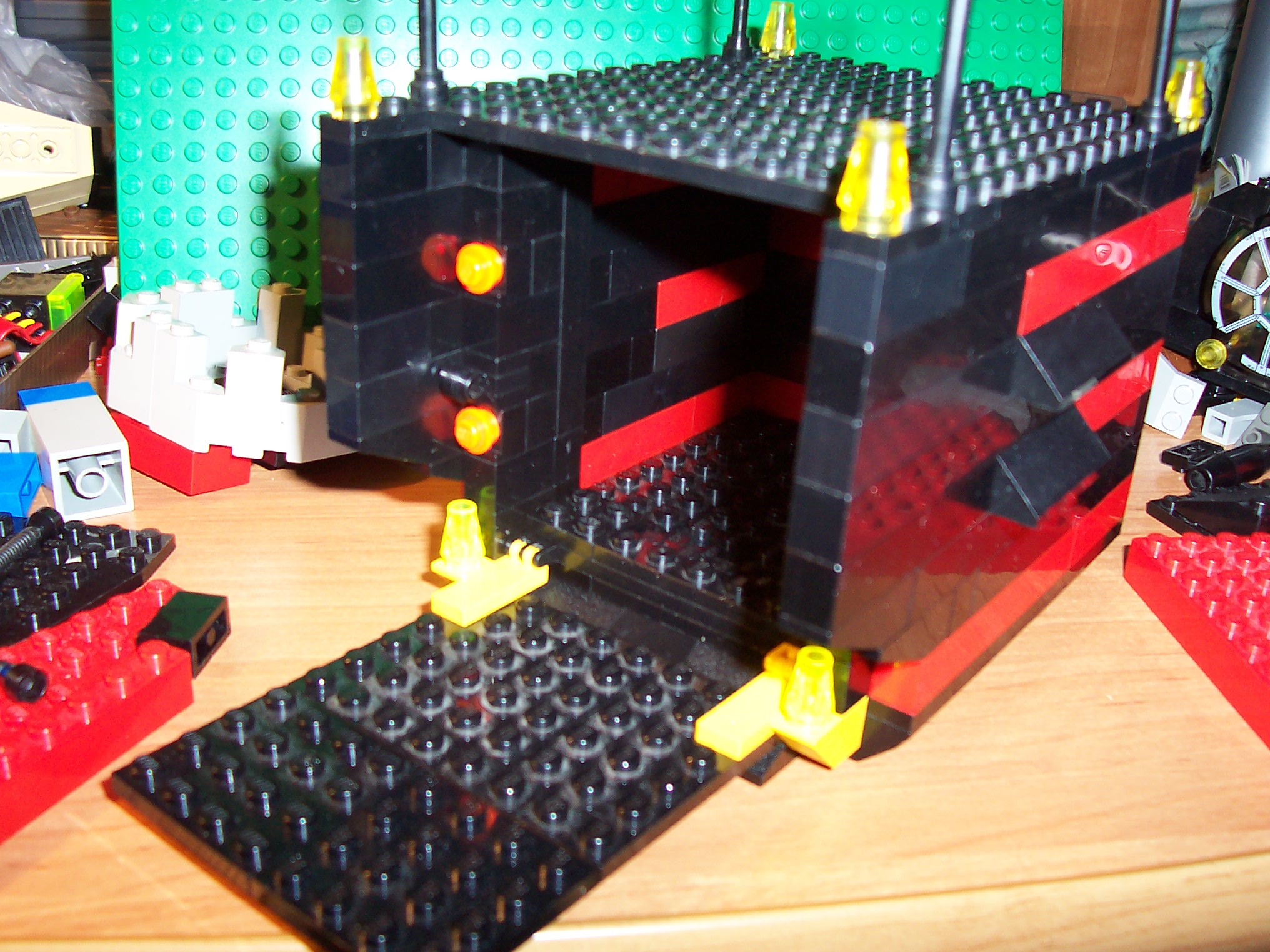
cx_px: 635
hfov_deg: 50.1
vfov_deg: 38.7
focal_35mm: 37
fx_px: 1357
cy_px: 476
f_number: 2.8
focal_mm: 5.6
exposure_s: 1/60
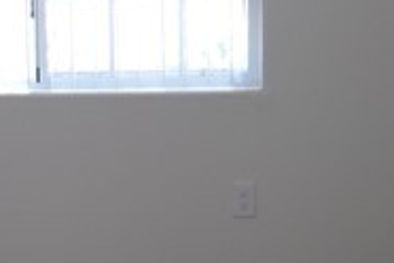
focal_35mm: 160
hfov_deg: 12.8
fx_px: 1751
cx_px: 113
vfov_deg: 8.4
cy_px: 405
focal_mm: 14
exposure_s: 1/60
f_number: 3.5
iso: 400
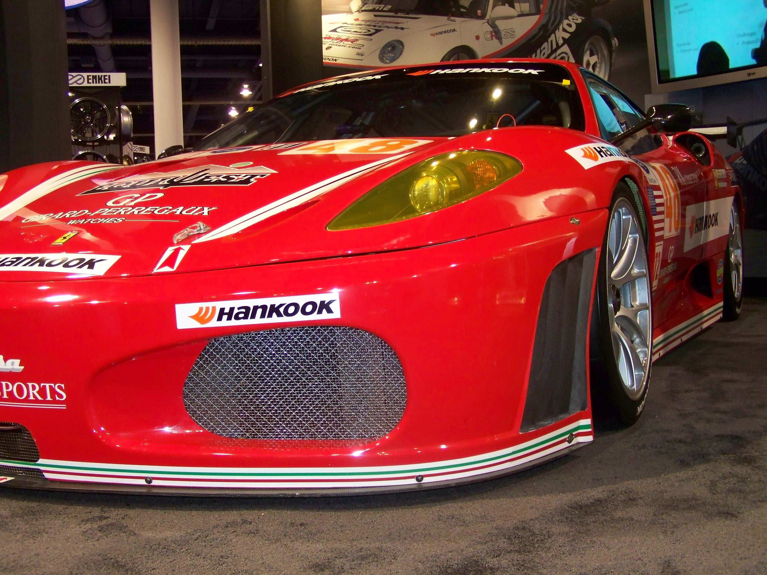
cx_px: 384
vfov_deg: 31.5
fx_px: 1019
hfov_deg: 41.2
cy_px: 288
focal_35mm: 46
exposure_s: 1/50
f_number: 2.8
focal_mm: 7.6
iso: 200
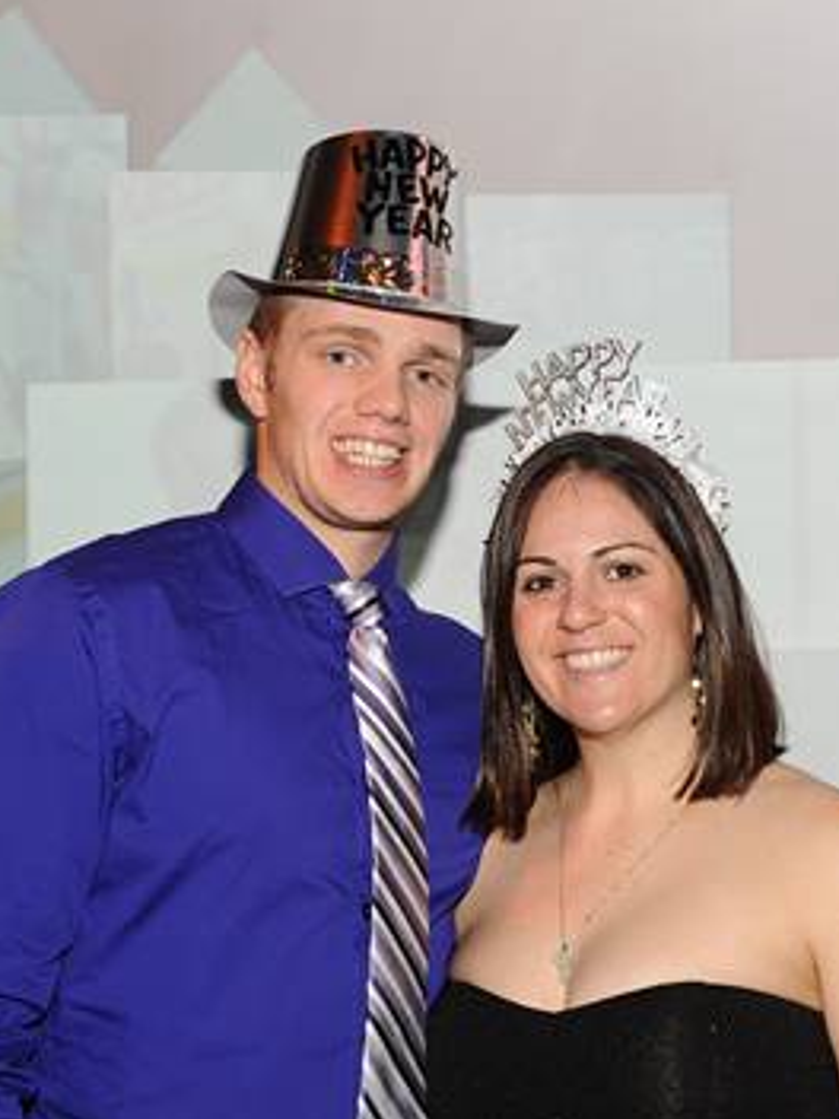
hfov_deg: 20.4
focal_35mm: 72
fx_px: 2327
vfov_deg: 27.0
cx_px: 439
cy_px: 550
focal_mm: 48
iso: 800
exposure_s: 1/250
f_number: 4.8
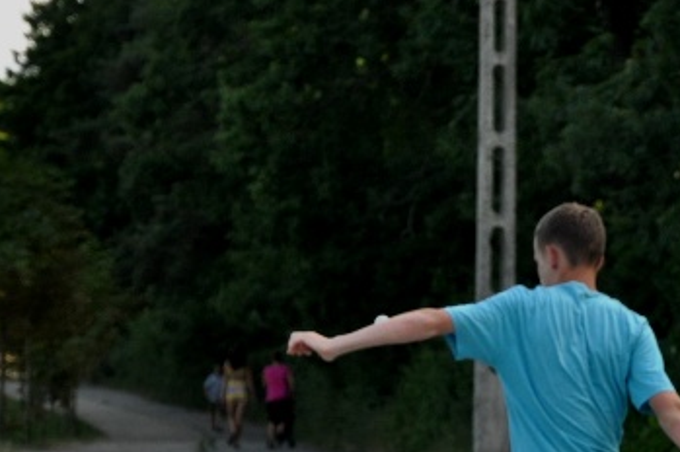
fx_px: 3569
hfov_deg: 10.8
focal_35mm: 189
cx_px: 670
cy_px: 509
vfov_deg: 7.2
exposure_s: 1/1000
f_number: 5.3
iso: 800
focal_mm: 55
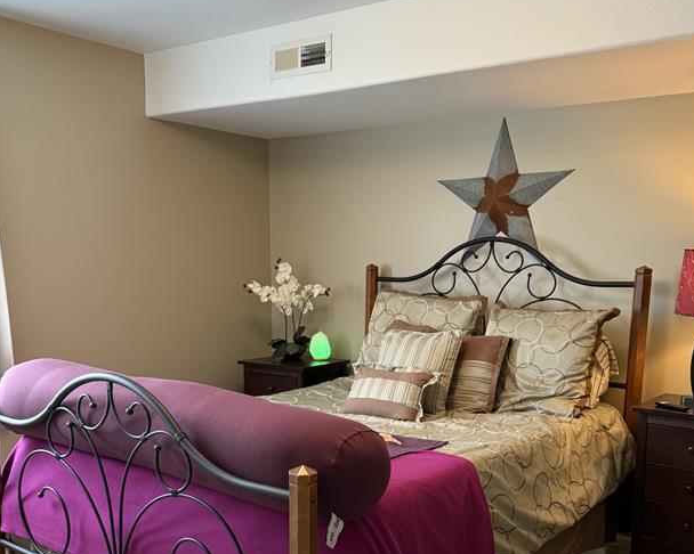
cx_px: 372
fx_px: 760
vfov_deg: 39.4
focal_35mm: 37
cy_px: 386
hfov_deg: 49.1
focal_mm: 6.76
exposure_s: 1/60
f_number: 1.78
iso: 320
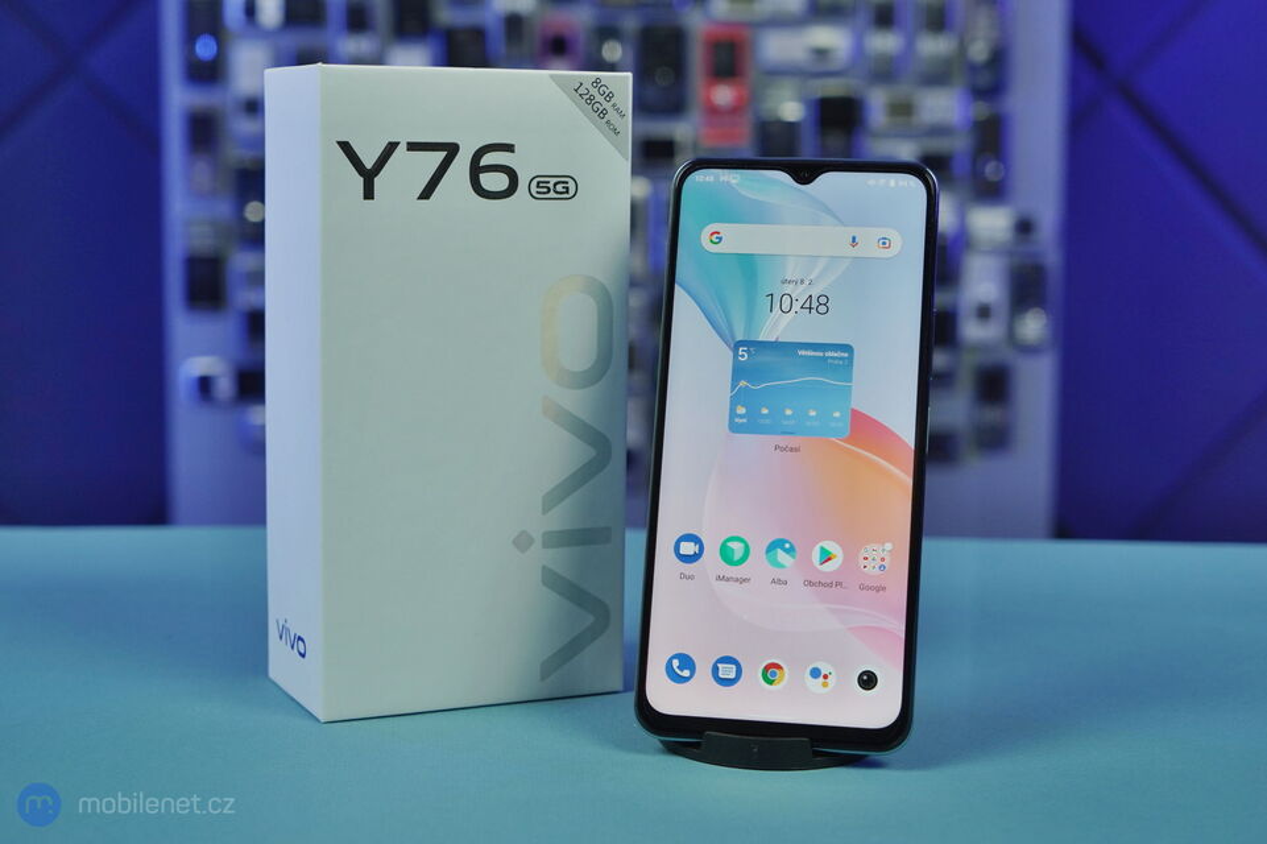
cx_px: 634
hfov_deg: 39.6
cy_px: 422
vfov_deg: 27.0
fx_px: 1759
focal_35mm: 50
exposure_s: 1/160
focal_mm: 50
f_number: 6.3
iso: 800
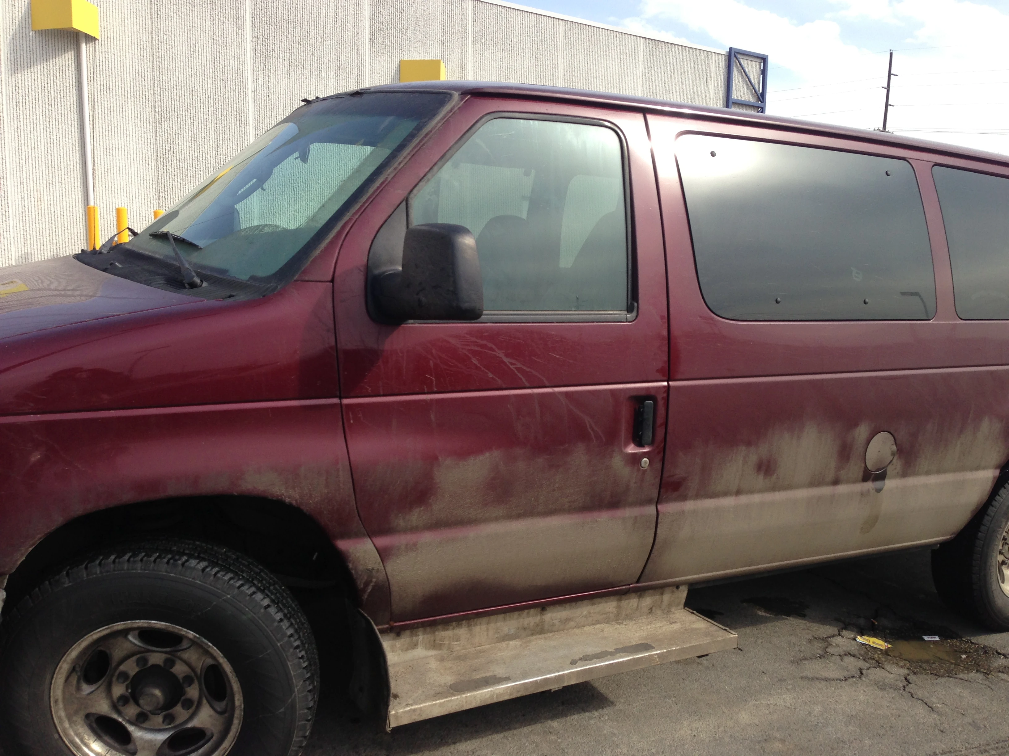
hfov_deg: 55.4
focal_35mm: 33
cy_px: 378
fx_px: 962
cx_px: 504
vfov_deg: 42.9
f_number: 2.4
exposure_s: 1/919
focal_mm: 4.13
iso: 50
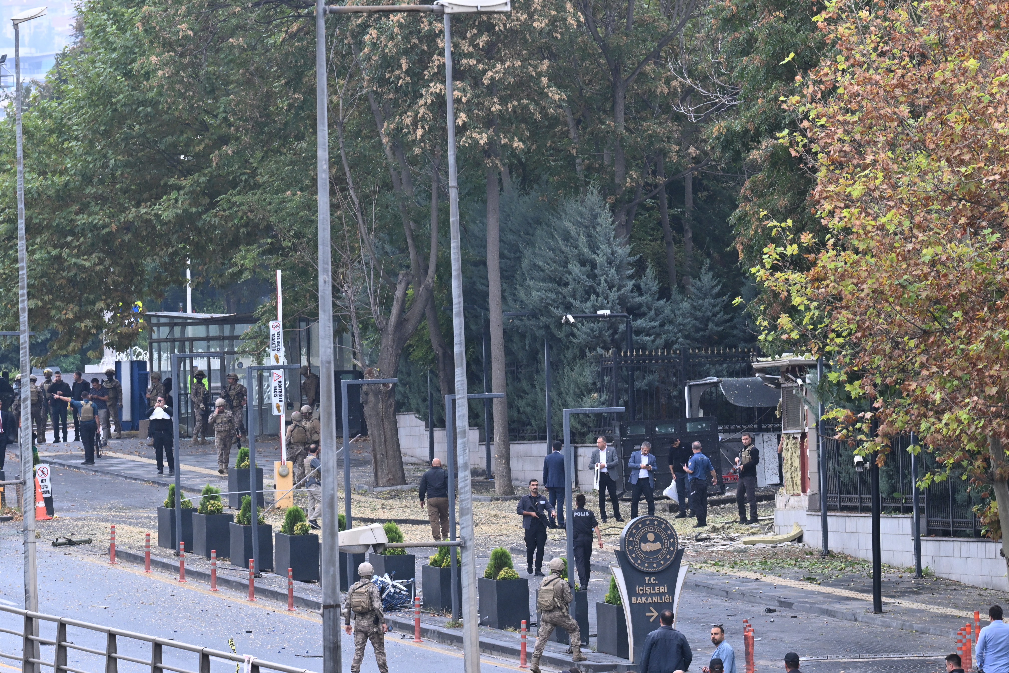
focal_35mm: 300
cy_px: 336
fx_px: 8408
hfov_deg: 6.9
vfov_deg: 4.6
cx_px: 504
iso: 800
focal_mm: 200
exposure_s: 1/200
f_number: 8
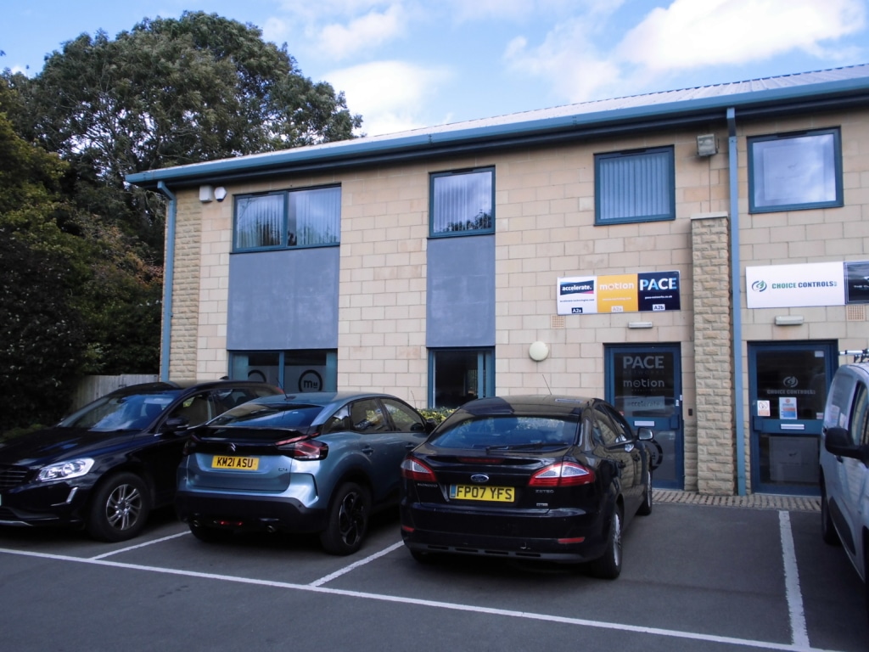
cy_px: 326
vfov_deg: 48.2
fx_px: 728
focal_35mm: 29
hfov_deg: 61.7
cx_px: 434
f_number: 3.4
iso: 64
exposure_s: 1/500
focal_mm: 5.3
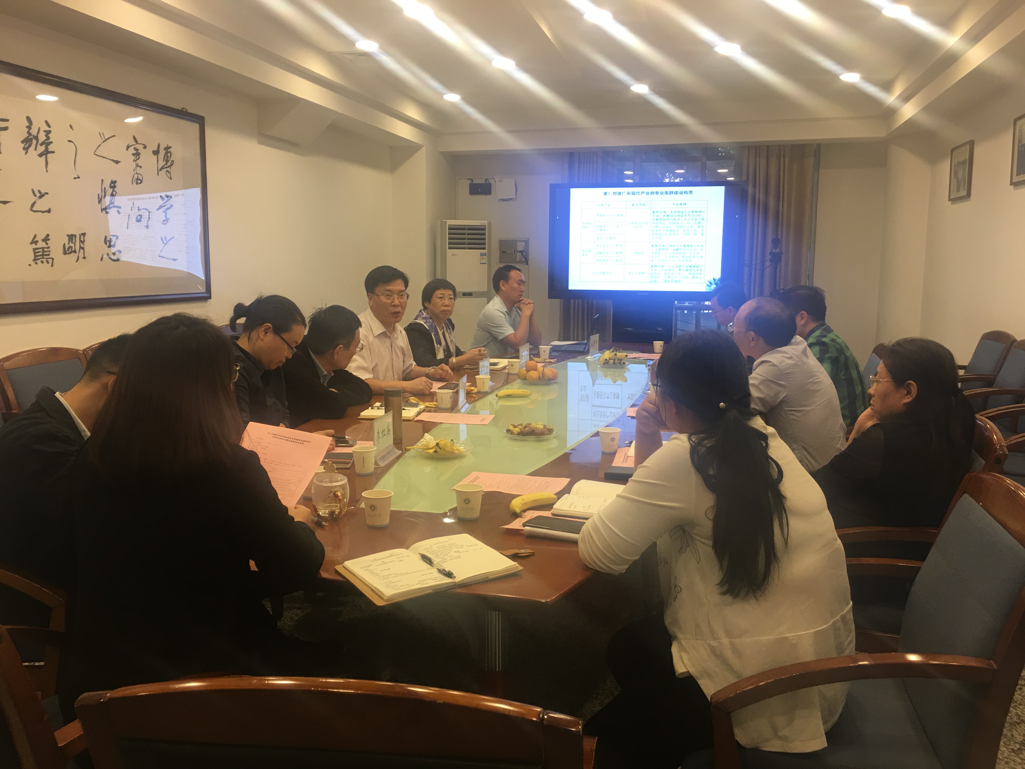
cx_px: 512
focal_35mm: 29
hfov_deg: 61.7
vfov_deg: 48.2
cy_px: 384
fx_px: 859
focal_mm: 4.15
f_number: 2.2
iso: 32
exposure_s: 1/17
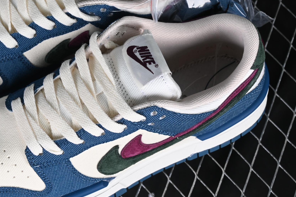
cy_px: 70
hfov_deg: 16.2
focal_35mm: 126
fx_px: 1036
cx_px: 99
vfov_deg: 10.9
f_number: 8
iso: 160
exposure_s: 1/60
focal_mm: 50
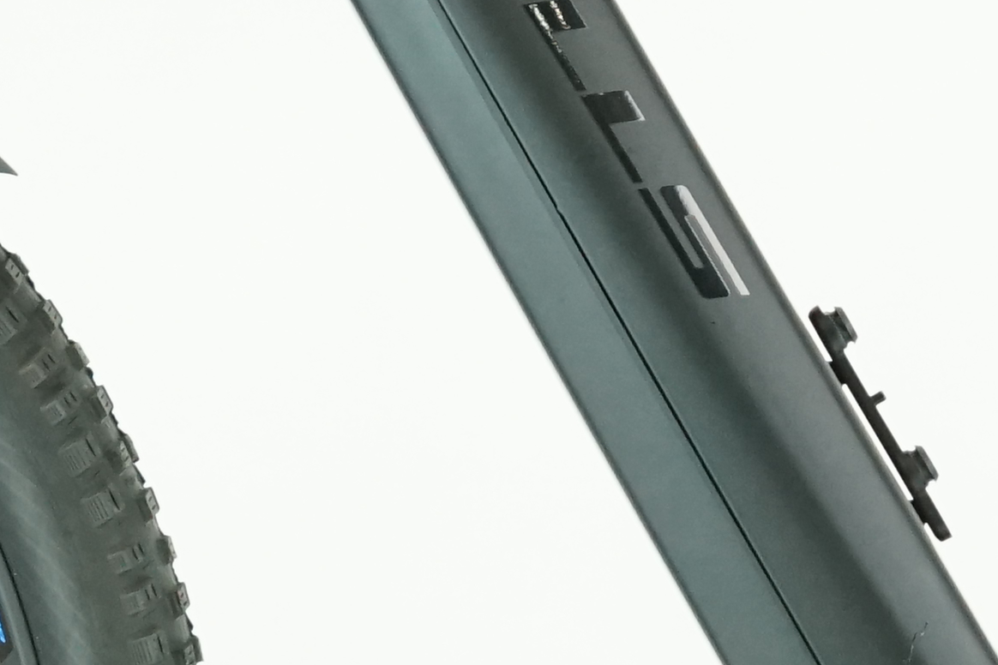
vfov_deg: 5.1
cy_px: 232
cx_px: 851
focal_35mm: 268
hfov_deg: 7.7
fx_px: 7429
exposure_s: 1/200
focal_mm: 52
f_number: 5
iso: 2000
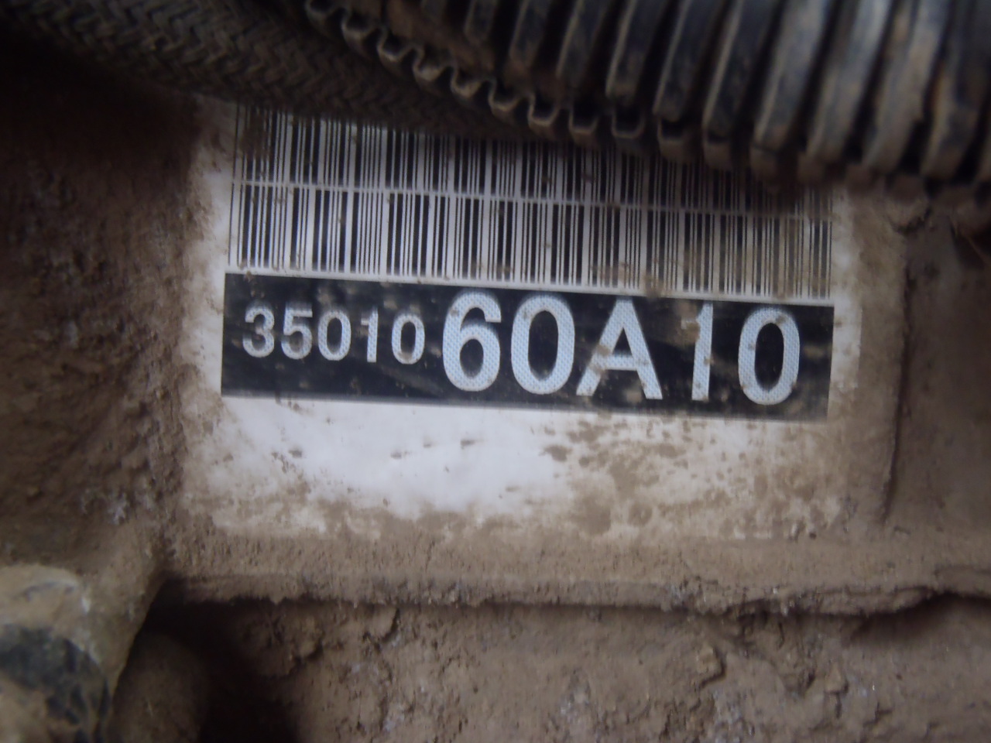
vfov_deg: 38.7
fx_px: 1059
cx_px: 496
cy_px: 372
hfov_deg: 50.1
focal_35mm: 37
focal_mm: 6.64
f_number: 4.7
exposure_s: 1/4
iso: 250
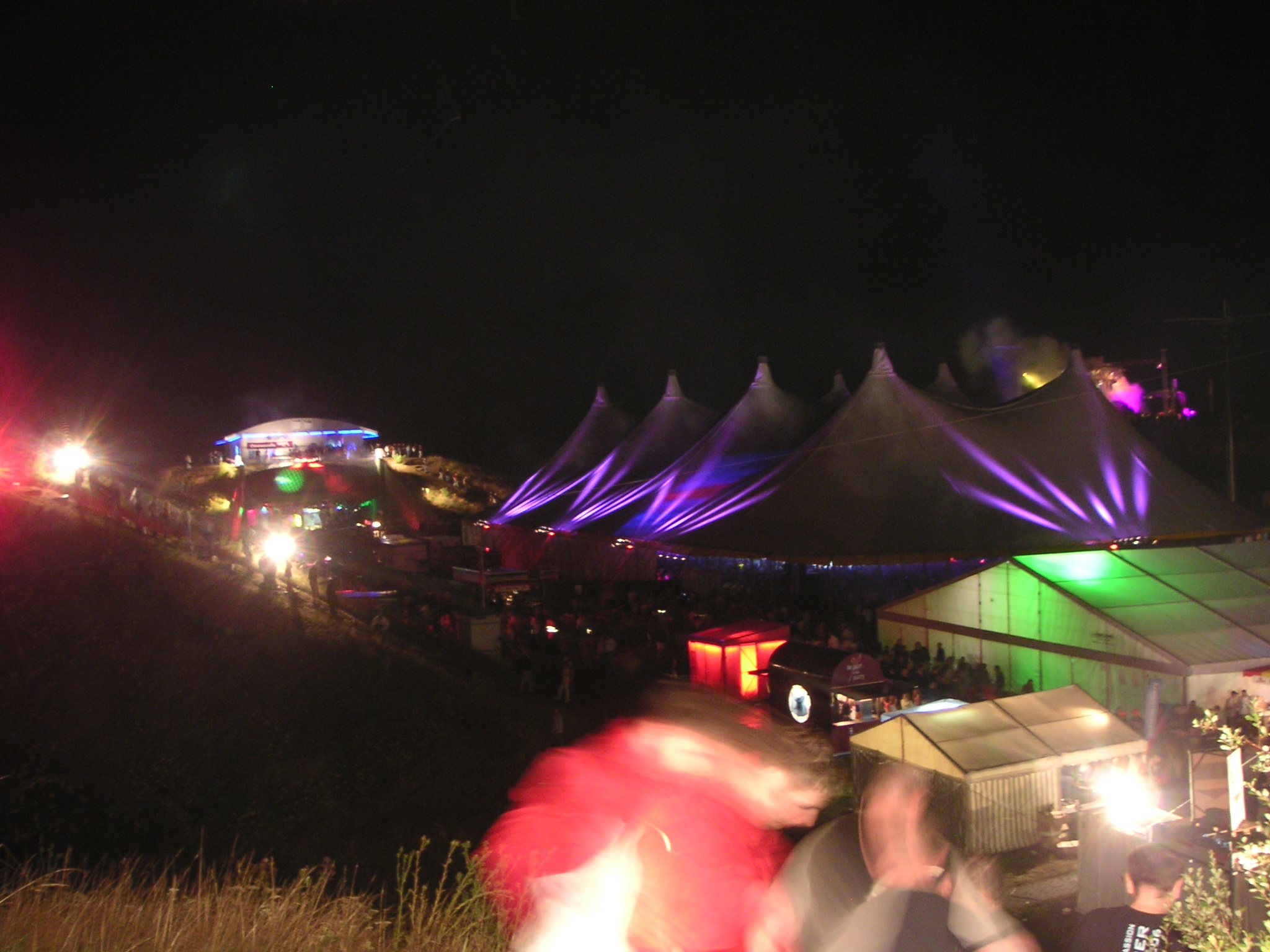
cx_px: 635
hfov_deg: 49.0
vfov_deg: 37.7
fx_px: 1394
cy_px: 476
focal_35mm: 38
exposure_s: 1/1.6
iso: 100
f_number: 2.8
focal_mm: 6
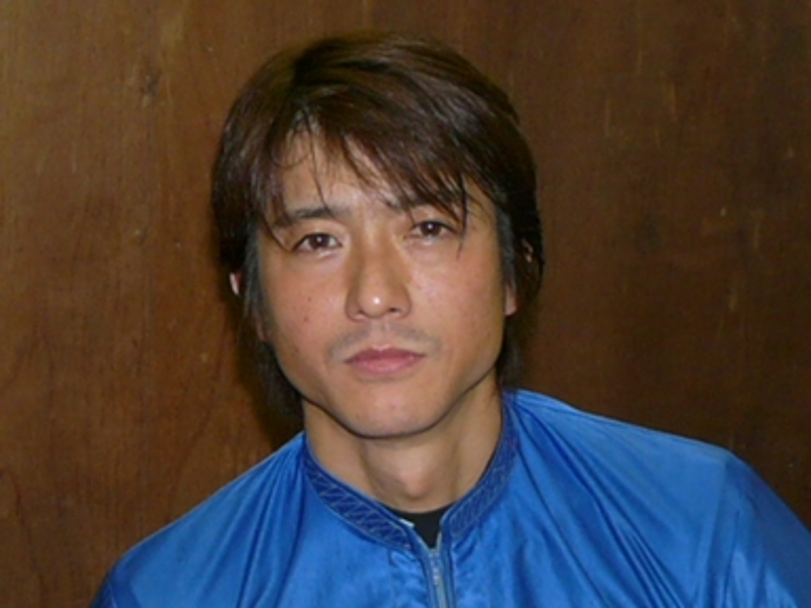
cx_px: 406
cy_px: 304
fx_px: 1148
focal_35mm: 49
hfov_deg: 38.9
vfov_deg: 29.7
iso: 100
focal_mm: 5
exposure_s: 1/30
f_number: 2.8
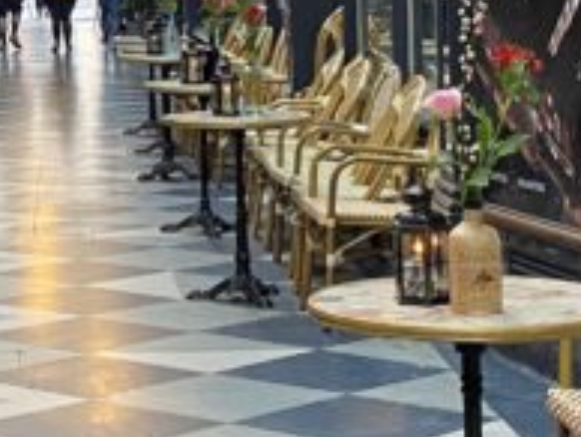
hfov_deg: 14.1
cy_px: -84
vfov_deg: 10.7
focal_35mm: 137
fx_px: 2302
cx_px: -15
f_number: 1.8
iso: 100
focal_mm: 4.25
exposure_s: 1/50
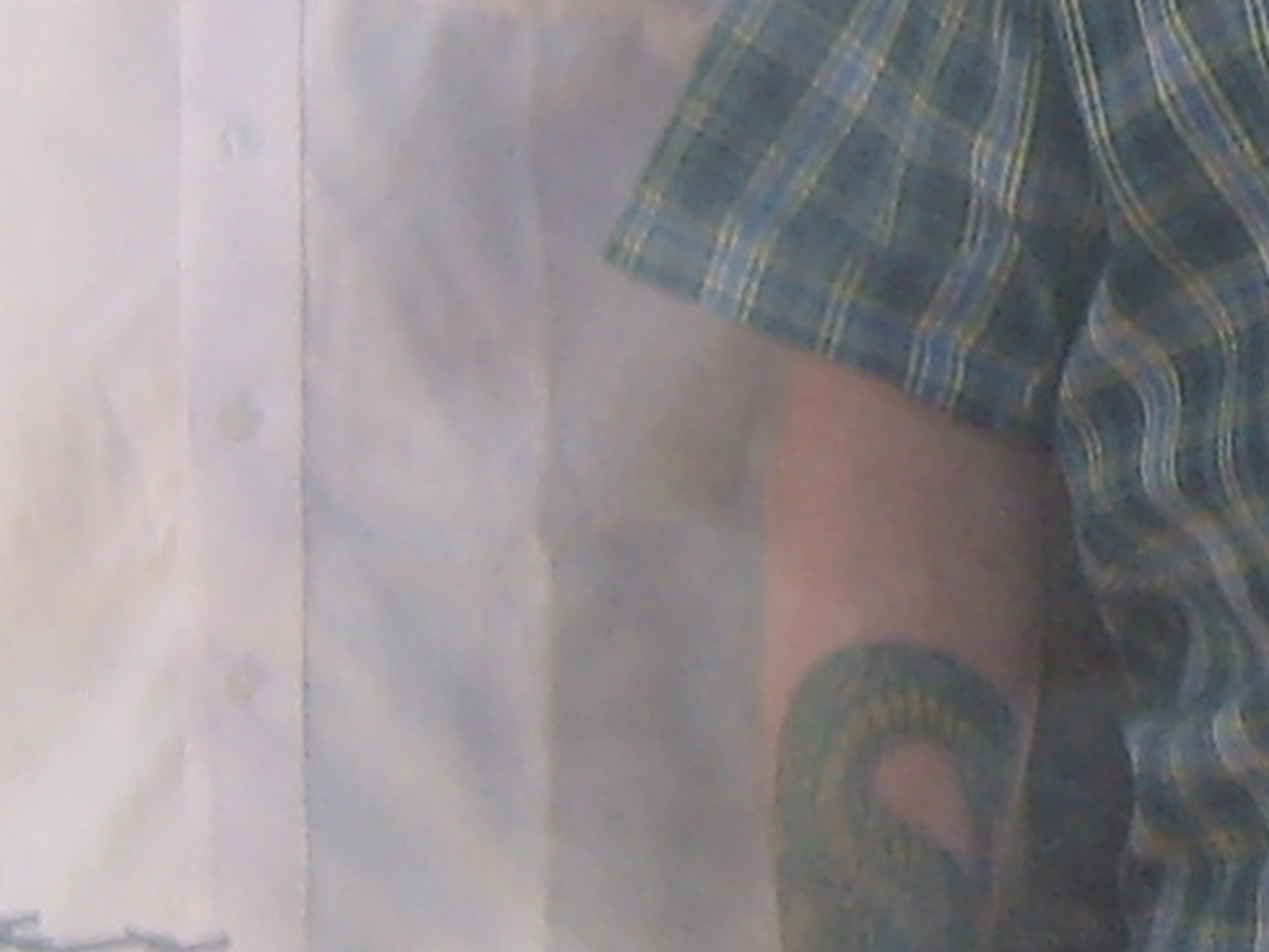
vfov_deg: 5.7
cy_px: -270
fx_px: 9570
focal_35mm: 261
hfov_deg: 7.3
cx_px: 2395
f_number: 7.1
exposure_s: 1/90
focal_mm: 7.4
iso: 80
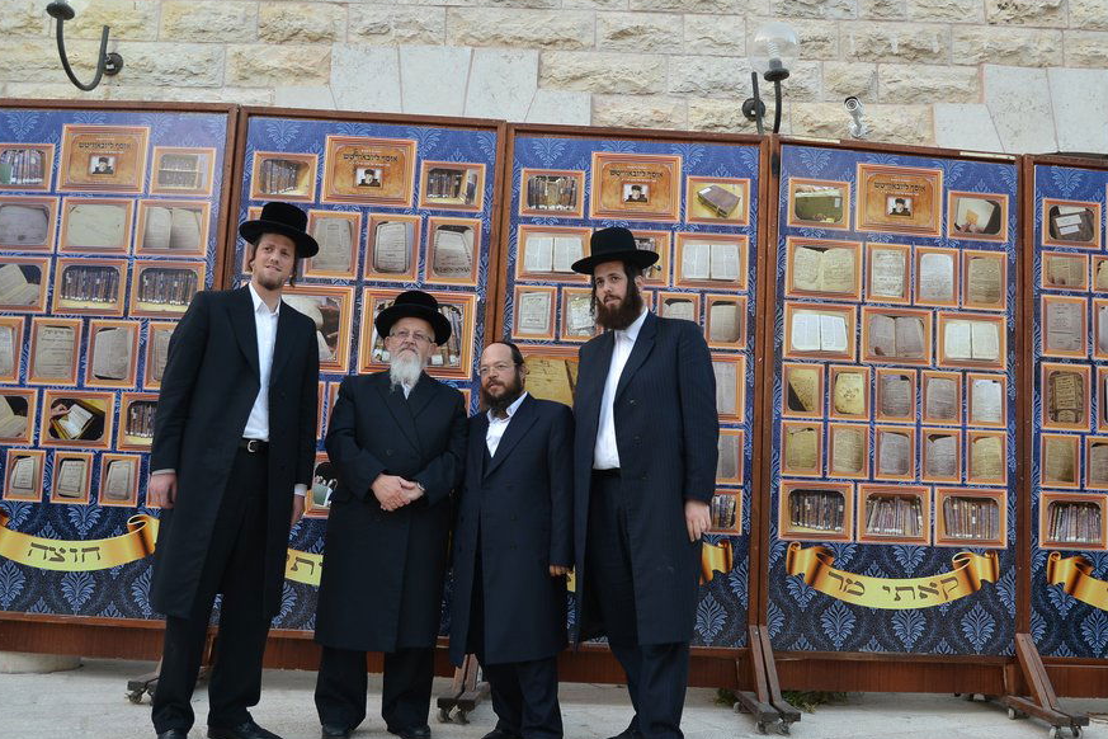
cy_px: 387
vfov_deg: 40.0
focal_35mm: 33
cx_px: 622
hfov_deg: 57.1
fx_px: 1016
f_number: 4.5
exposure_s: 1/100
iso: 400
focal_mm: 24
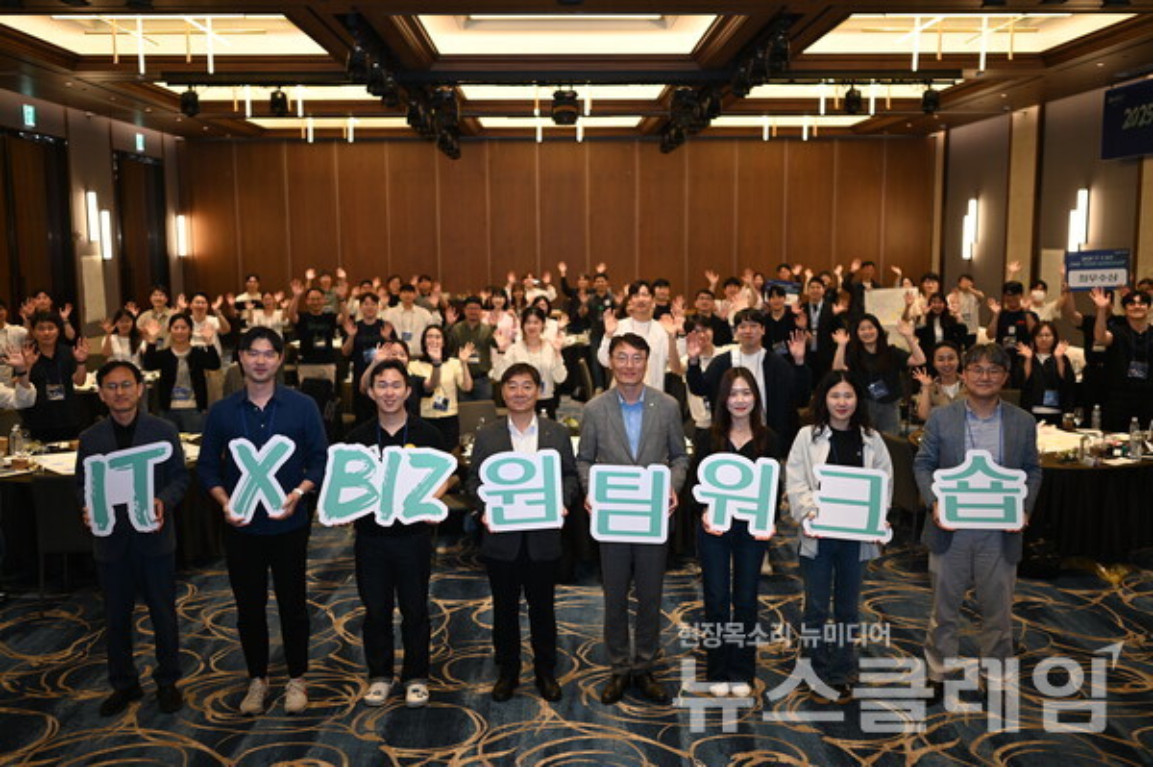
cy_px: 384
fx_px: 1120
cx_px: 576
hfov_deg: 54.5
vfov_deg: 37.8
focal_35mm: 35
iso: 125
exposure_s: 1/100
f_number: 1.8
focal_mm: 35
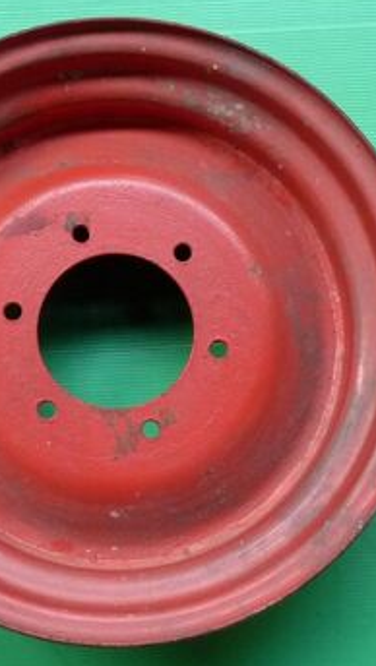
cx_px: 114
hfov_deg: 15.3
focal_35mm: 79
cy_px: 325
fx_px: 1397
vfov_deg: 26.8
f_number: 3.8
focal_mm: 8.5
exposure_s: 1/8
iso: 400
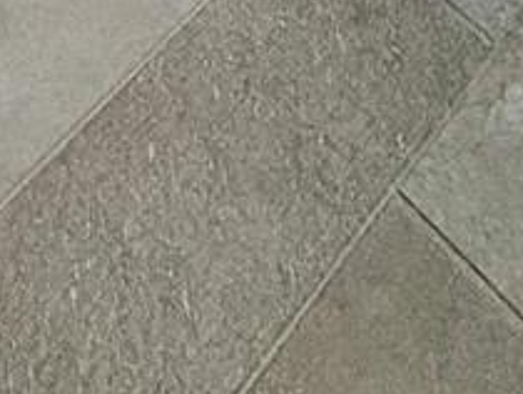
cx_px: -164
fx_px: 1210
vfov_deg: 10.0
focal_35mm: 80
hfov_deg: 21.9
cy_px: -938
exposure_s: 1/60
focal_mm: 2.22
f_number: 2.2
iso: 250
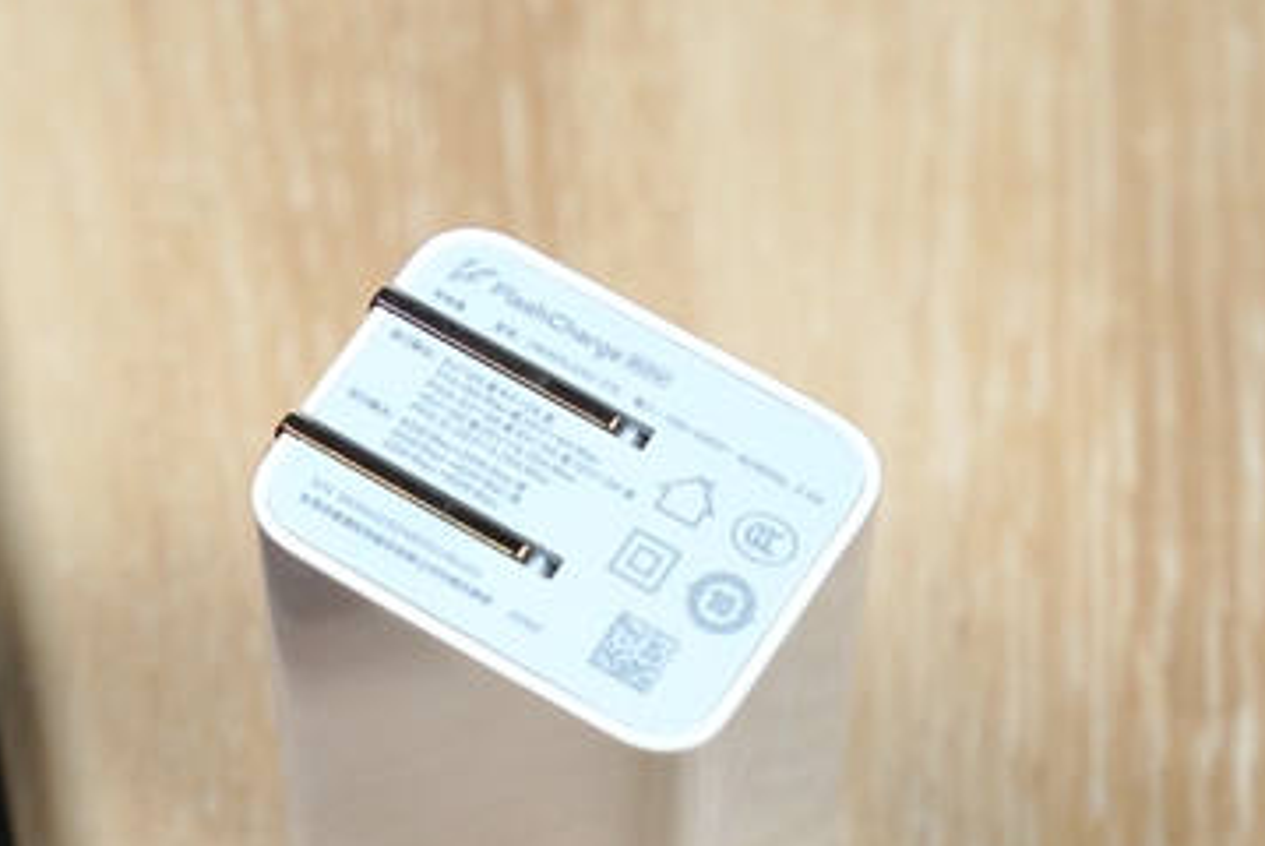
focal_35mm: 156
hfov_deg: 13.1
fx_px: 5486
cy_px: 645
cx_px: 356
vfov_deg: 8.8
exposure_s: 1/320
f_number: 5.6
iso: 640
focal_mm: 70
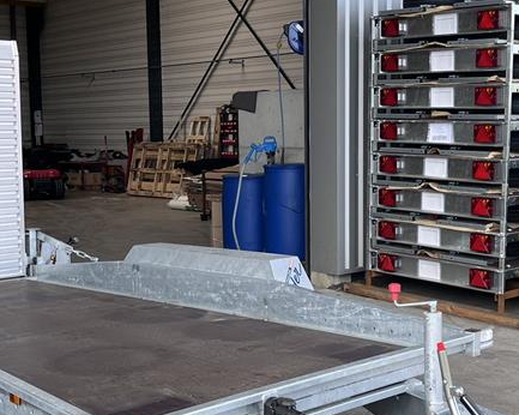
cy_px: 231
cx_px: 286
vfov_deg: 25.4
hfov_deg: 31.4
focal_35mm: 60
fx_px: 921
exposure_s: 1/631
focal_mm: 5.1
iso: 50
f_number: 1.6
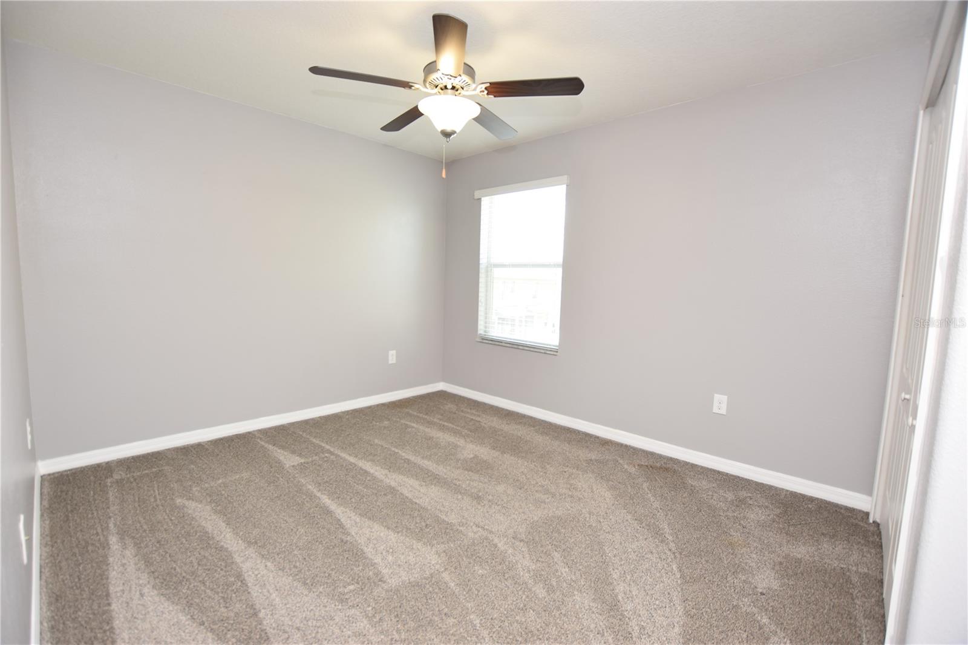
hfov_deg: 100.4
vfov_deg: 77.3
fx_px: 403
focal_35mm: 15
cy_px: 322
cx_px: 484
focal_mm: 10
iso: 200
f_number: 4
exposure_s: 1/60
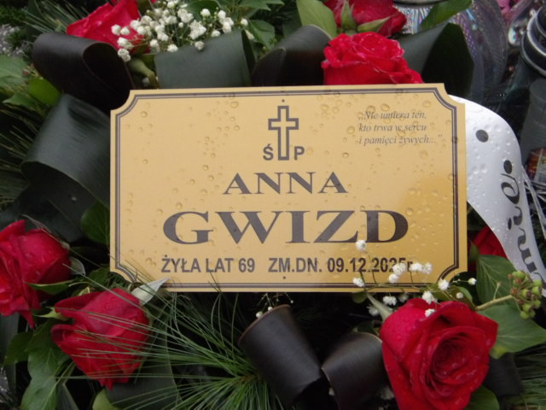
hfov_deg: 27.8
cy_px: 205
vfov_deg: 21.0
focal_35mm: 70
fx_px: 1104
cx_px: 273
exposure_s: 1/60
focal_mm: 12.5
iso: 1221
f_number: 17.2
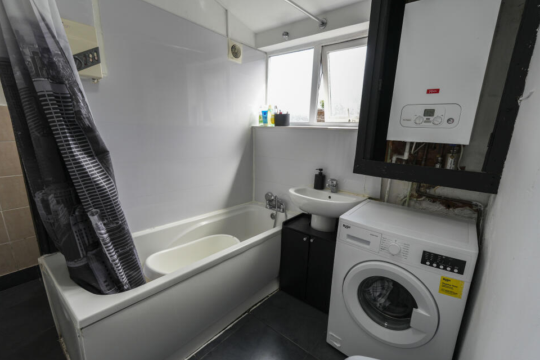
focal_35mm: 16
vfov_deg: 73.7
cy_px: 187
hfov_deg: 96.7
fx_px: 240
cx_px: 272
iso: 160
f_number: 4
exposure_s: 1/60
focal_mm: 10
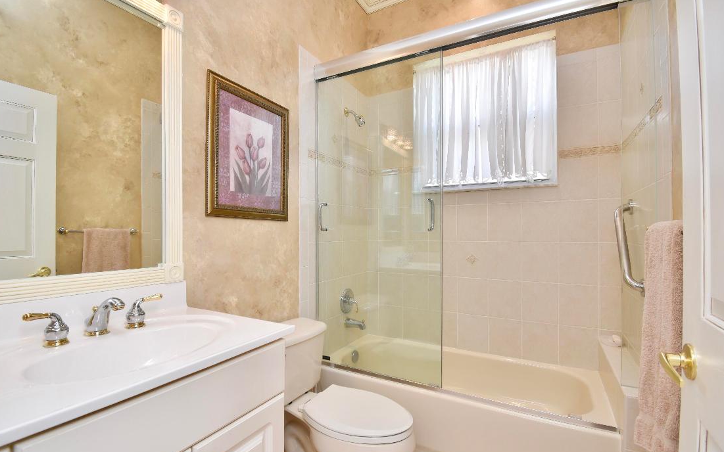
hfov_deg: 97.8
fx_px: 316
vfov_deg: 71.2
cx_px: 350
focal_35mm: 16
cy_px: 230
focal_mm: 10
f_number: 5.6
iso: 400
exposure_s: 1/80
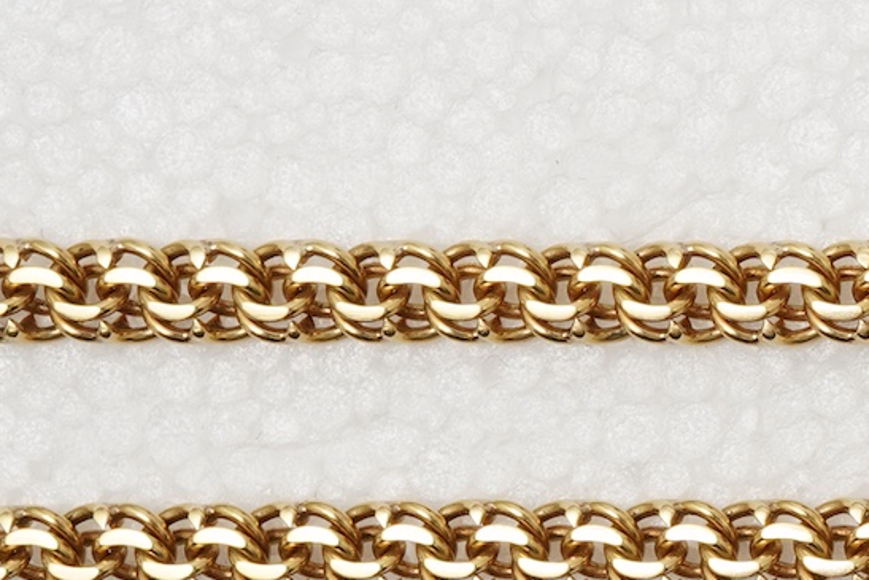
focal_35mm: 148
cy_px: 469
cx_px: 1396
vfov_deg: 9.3
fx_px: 3573
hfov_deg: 13.0
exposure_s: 1/100
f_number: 22
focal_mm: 30
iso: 500
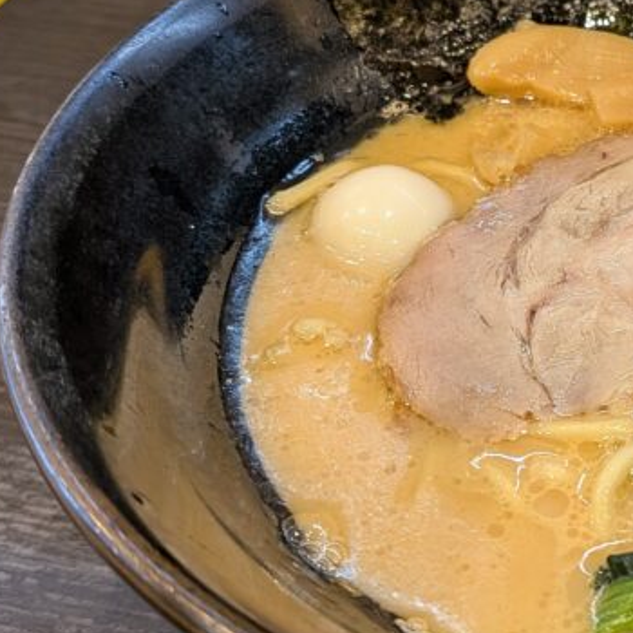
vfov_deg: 27.6
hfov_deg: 26.2
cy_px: 239
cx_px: 640
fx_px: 1283
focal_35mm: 62
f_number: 1.7
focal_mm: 4.53
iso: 124
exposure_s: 1/60
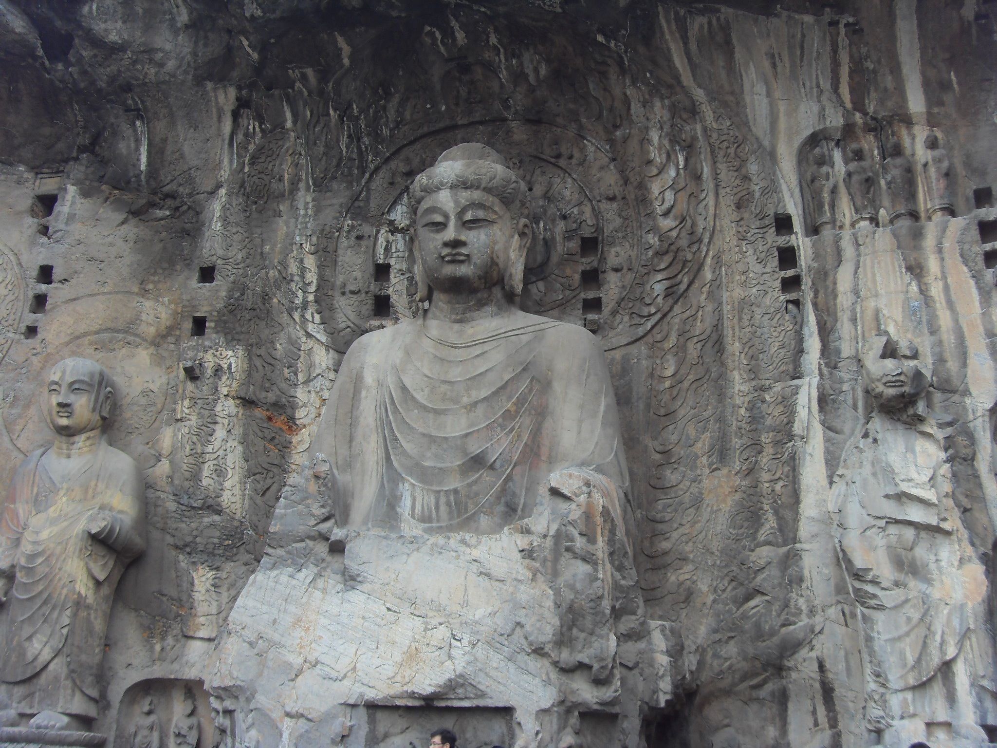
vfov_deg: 36.8
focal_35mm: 39
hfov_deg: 47.9
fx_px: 1123
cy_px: 374
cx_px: 498
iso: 100
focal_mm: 6.6
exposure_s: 1/90
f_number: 3.5
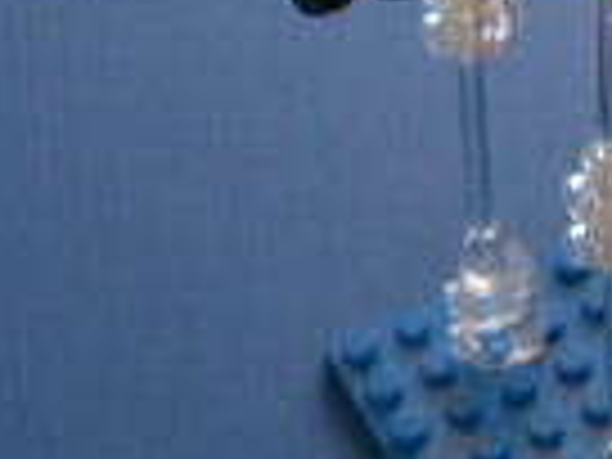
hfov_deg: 11.0
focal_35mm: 179
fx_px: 3165
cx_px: 495
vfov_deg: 8.0
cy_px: -392
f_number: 2.8
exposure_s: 1/32.1
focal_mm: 8
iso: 100
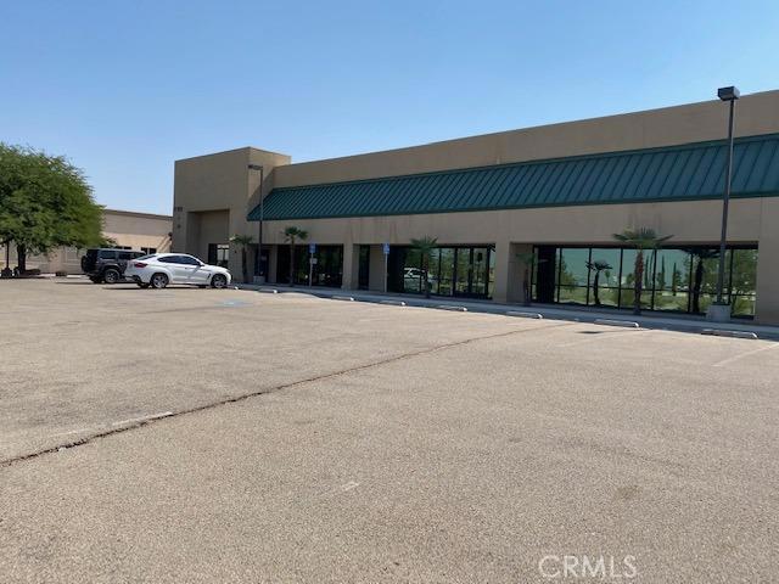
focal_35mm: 26
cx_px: 390
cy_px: 292
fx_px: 585
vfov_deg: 53.1
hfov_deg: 67.3
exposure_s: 1/3401
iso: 32
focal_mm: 4.25
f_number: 1.8
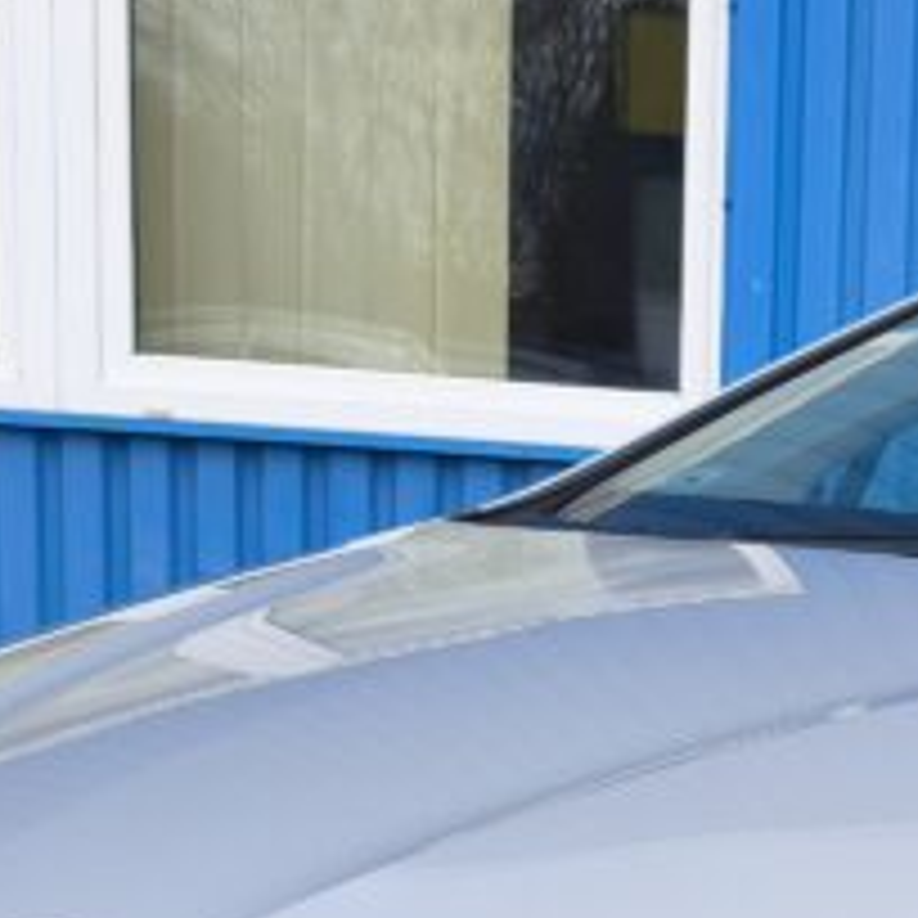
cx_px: 1206
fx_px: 3060
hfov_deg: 16.1
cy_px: 1197
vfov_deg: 16.2
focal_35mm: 102
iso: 50
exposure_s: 1/888
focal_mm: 6.57
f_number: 1.6
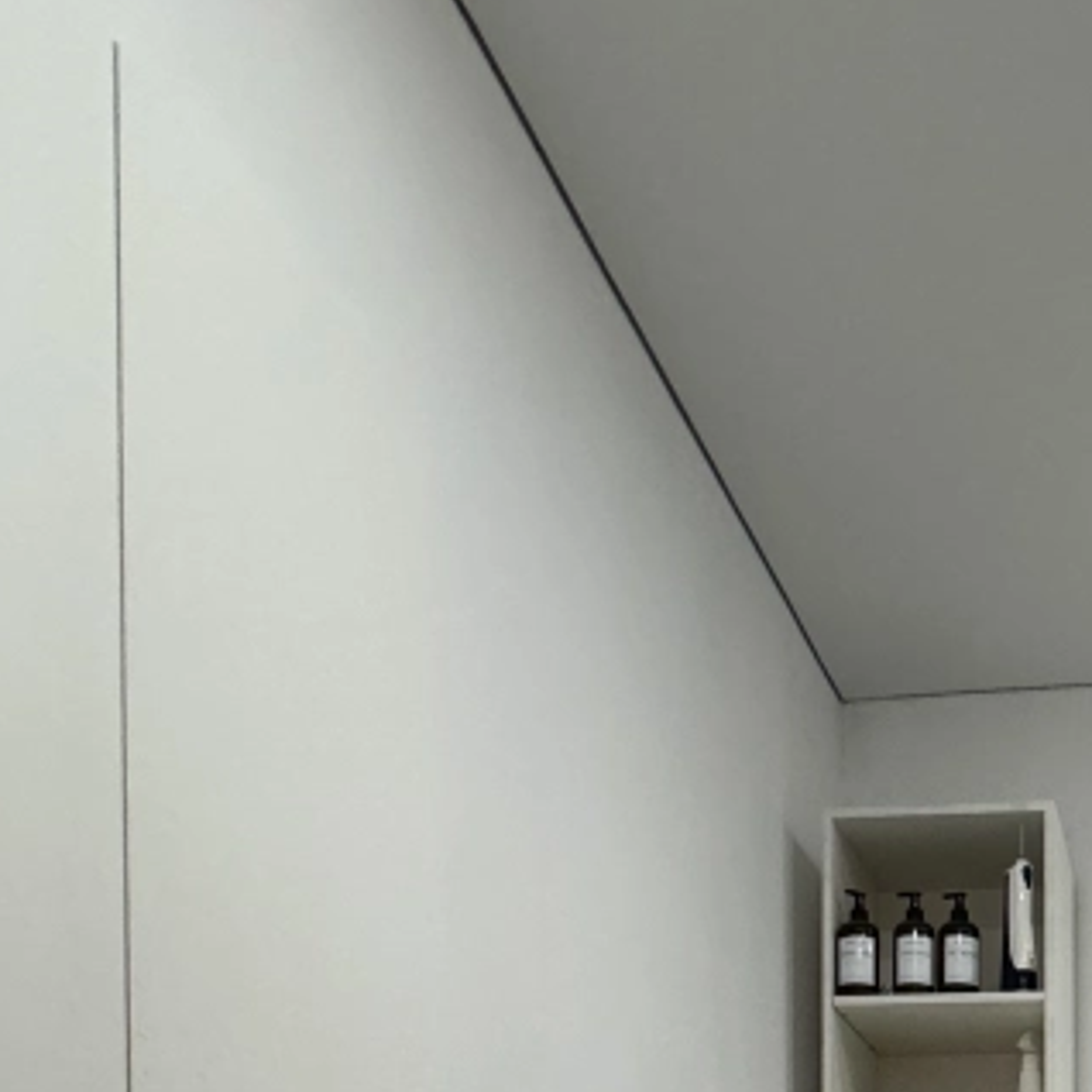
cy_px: 1415
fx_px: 1499
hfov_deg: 36.3
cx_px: 1071
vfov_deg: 31.2
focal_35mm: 42
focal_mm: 2.22
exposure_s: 1/100
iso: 320
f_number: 2.2
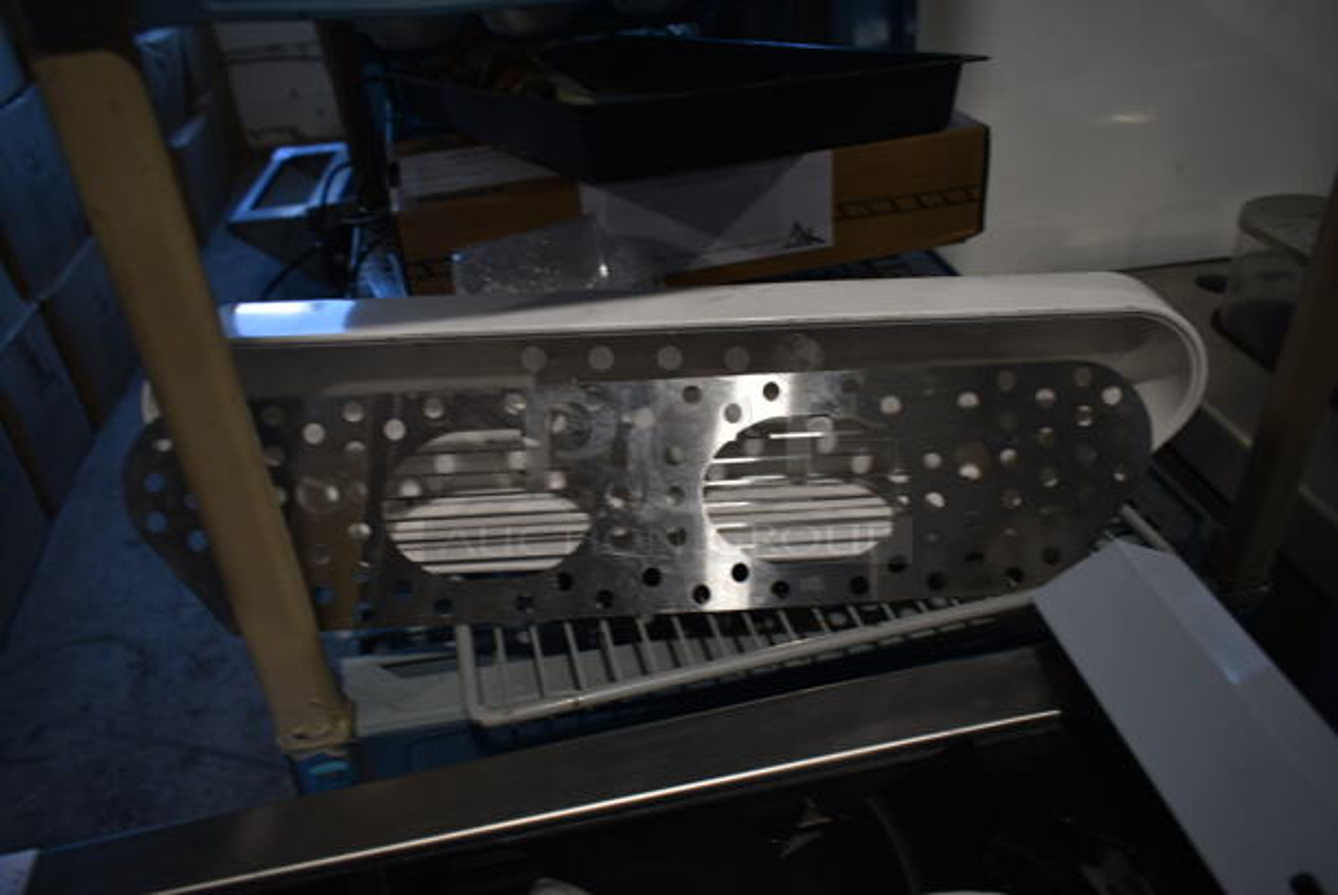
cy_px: 448
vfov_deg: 48.0
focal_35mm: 27
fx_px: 1004
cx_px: 669
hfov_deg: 67.3
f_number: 3.5
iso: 110
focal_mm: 18
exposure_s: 1/30
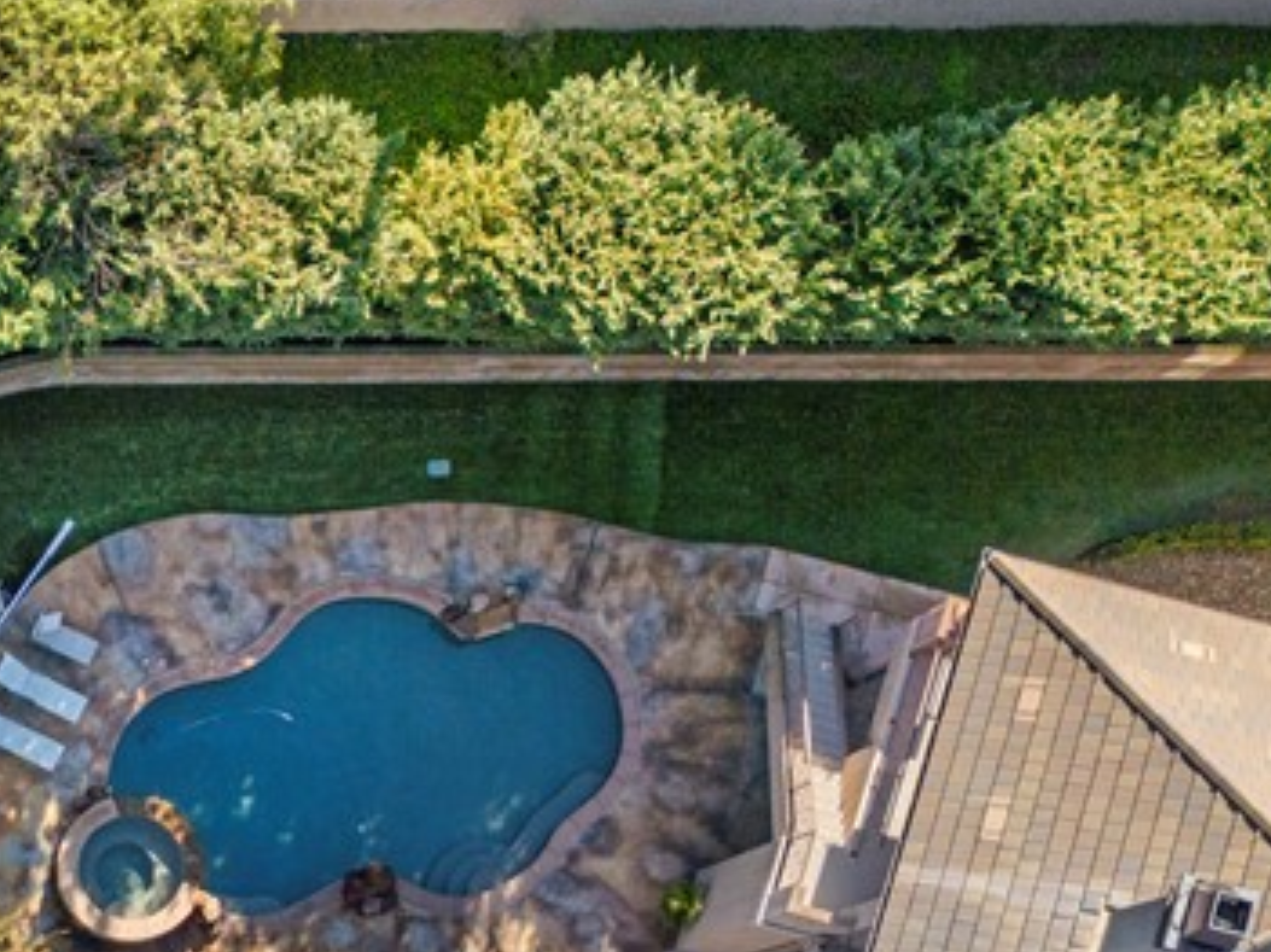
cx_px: -500
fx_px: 2569
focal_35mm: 70
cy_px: 1307
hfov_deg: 23.6
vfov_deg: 19.1
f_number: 1.7
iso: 100
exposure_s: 1/1000
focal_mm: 6.72
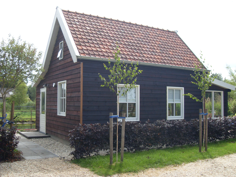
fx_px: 252
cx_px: 118
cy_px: 88
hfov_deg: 50.1
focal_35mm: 37
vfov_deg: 38.7
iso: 80
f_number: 7
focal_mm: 6.3
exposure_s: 1/125
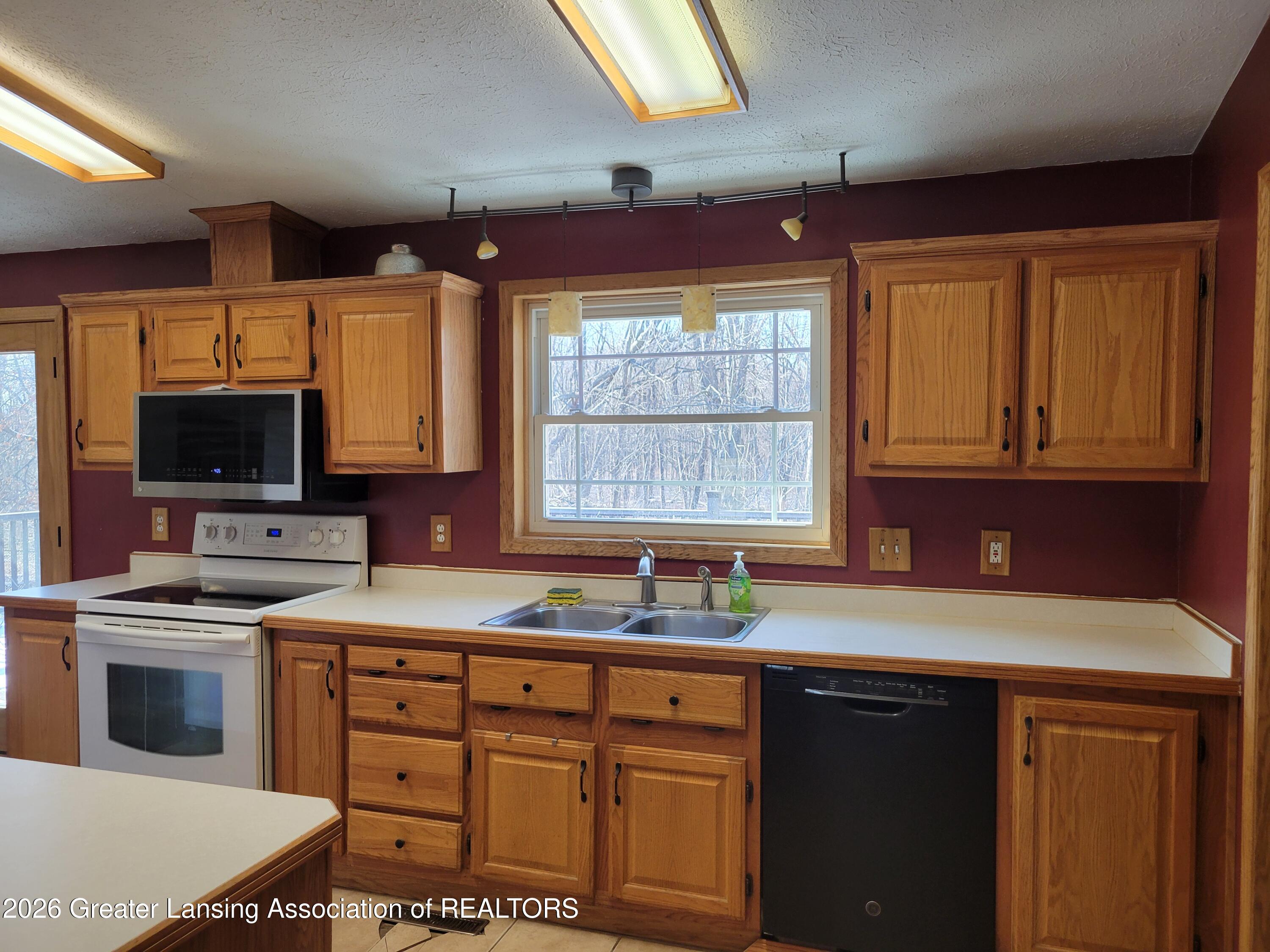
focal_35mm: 26
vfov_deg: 53.1
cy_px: 476
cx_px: 635
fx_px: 954
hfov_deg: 67.3
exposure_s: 1/120
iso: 160
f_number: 1.8
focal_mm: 5.4
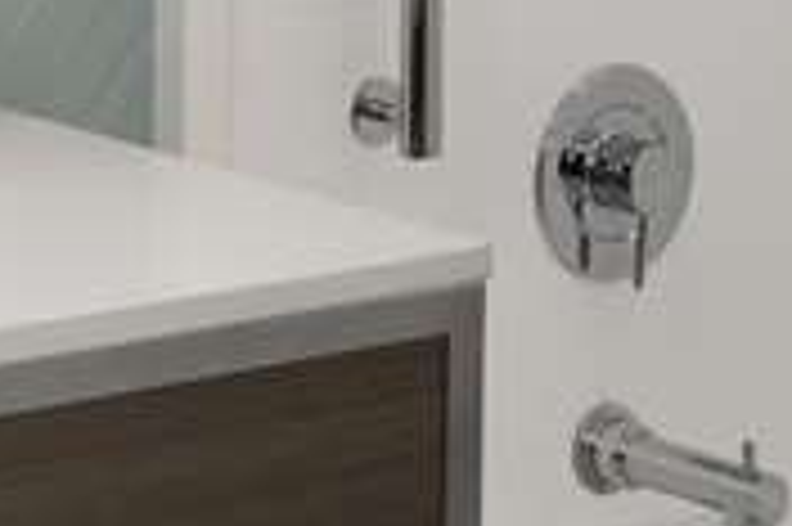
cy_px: -166
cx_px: 124
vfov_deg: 10.5
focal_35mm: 128
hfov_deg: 15.9
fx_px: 2813
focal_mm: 22
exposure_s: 1/250
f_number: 11
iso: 400
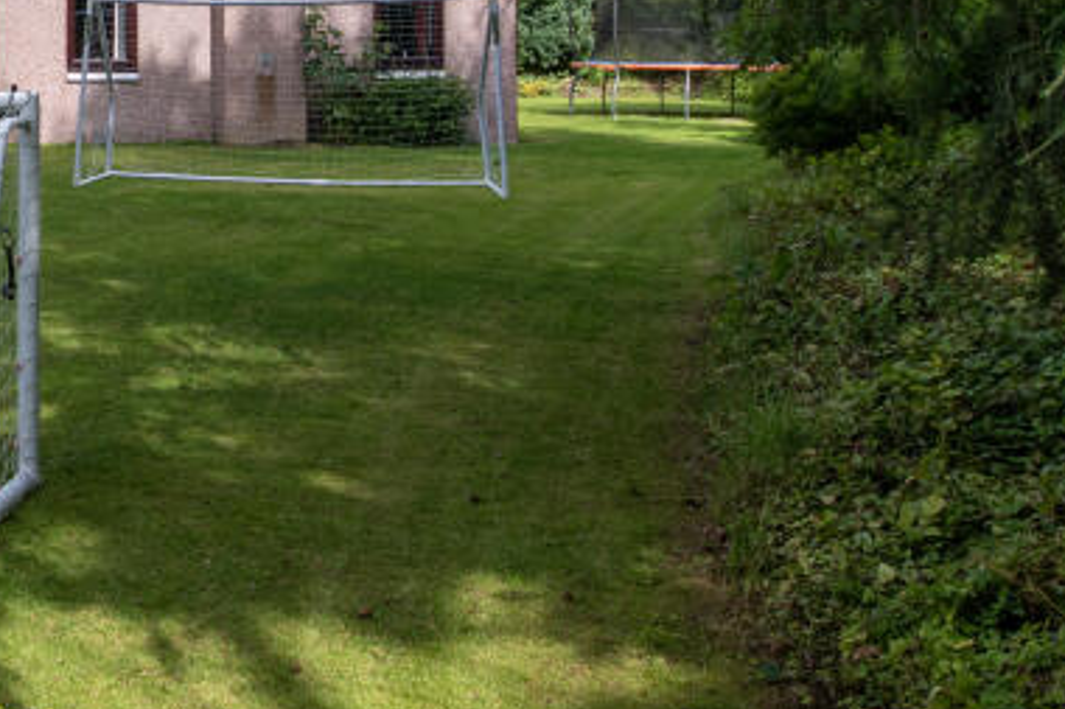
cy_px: 88
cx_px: -171
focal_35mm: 62
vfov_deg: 21.5
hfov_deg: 28.7
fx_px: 1833
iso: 400
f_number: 8
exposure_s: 1/800
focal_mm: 23
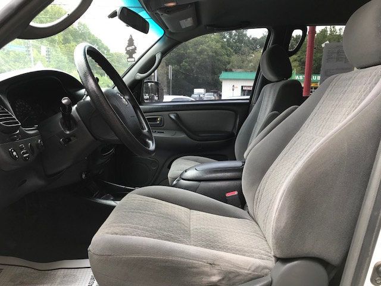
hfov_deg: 63.4
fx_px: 308
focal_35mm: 28
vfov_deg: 49.7
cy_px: 143
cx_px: 190
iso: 25
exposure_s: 1/120
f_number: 1.8
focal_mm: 3.99
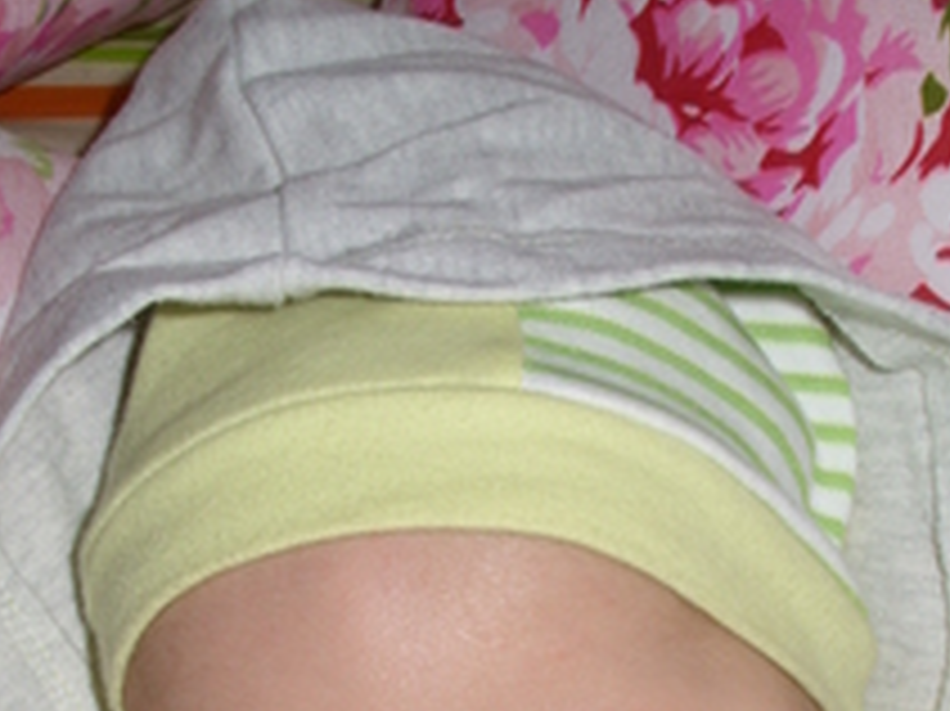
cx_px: 540
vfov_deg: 16.8
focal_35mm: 81
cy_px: 999
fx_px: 2222
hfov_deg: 24.1
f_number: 7.4
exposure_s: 1/30
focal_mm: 7.8
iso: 50
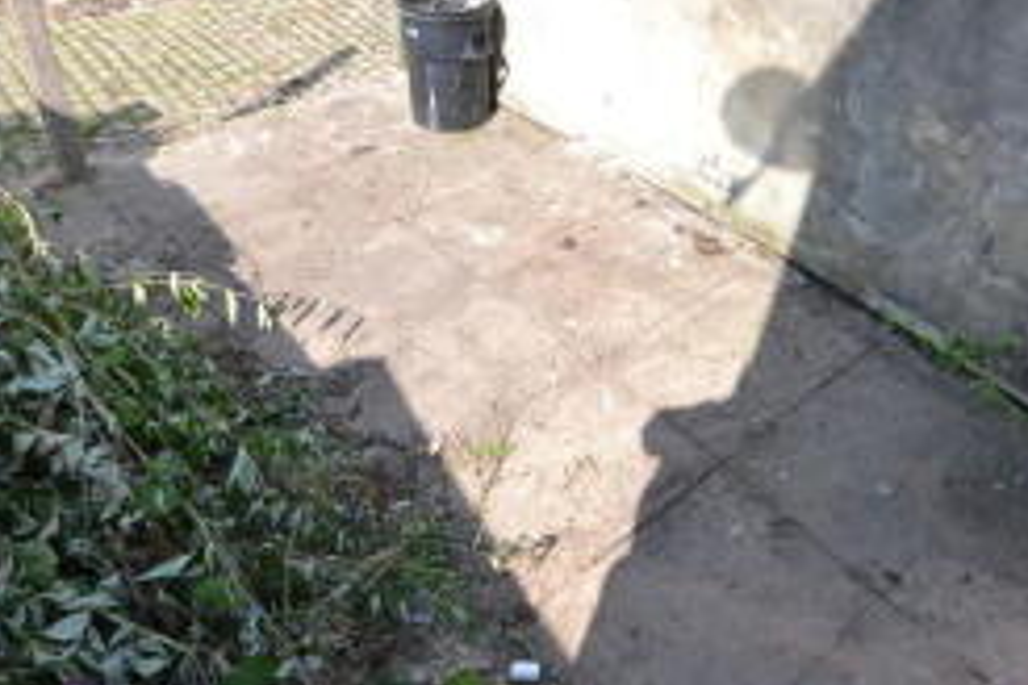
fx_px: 913
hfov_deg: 58.8
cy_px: 282
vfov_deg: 41.0
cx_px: 522
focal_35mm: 32
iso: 400
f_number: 9
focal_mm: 11
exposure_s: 1/320
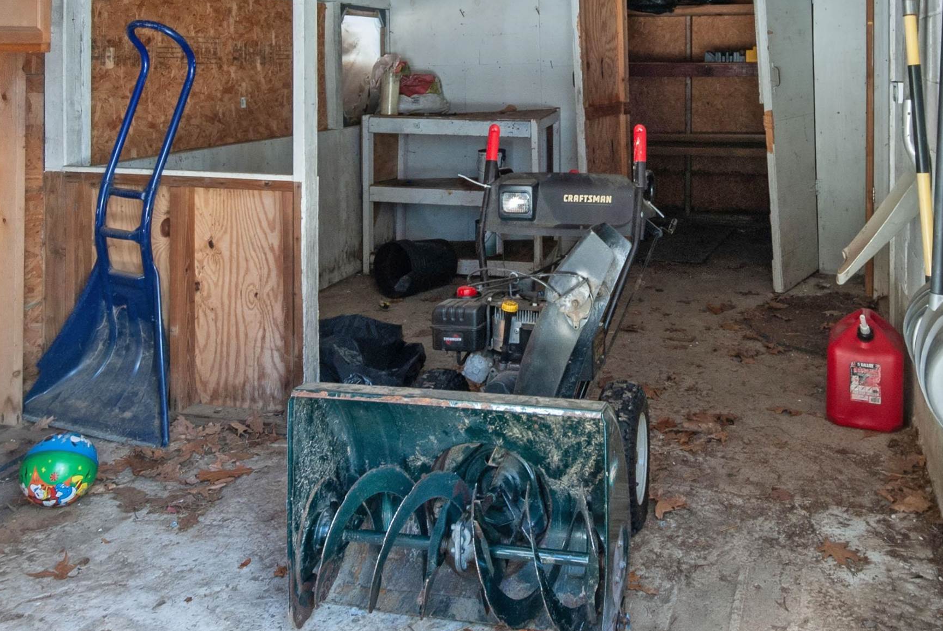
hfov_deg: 58.1
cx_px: 571
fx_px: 839
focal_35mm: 32
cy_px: 95
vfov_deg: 39.1
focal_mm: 12
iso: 200
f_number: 11
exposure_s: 1/20
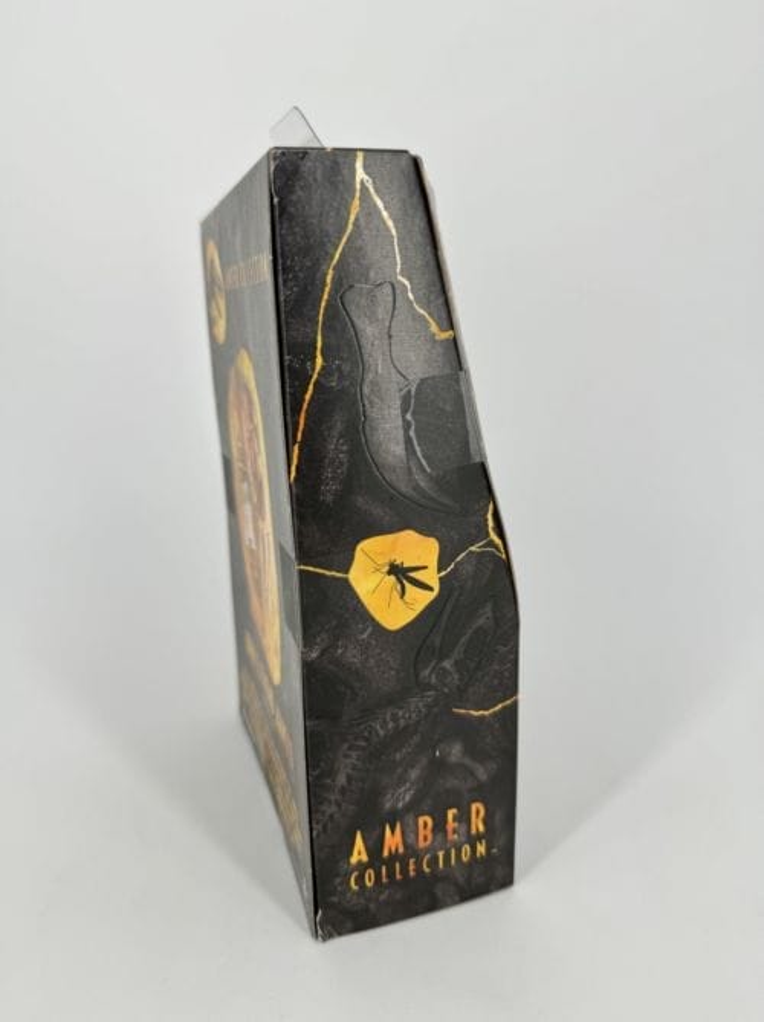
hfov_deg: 56.7
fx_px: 708
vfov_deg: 71.7
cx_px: 382
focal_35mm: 24
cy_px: 511
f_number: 1.78
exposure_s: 1/1339
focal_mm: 6.76
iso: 80
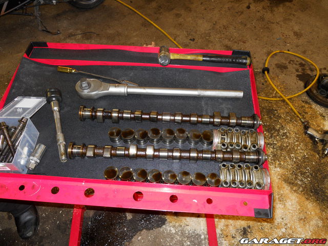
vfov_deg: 49.7
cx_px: 164
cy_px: 123
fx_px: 265
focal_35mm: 28
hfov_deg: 63.4
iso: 125
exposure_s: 1/25
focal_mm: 5
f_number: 2.7
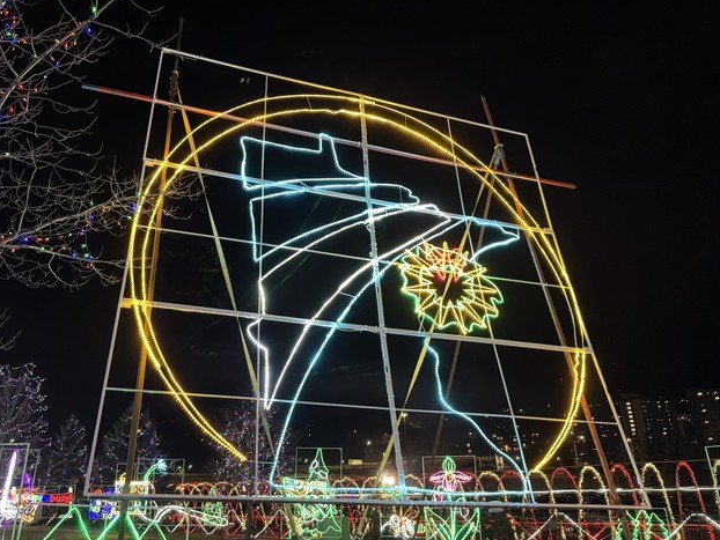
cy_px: 278
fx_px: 562
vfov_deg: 51.4
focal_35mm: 27
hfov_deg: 65.1
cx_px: 319
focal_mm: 6.76
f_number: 1.78
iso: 640
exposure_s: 1/40
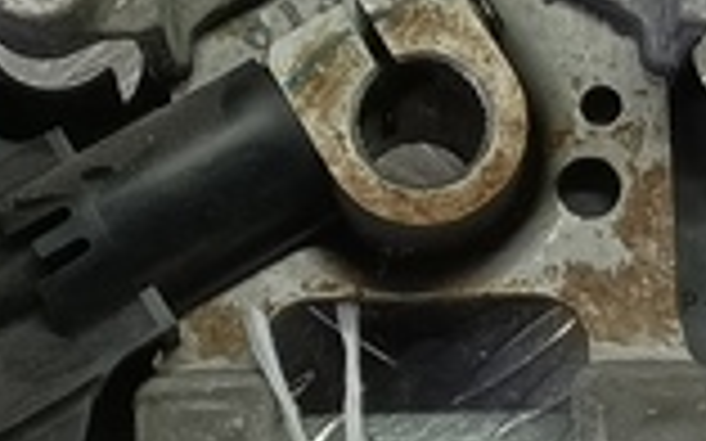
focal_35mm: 159
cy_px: 99
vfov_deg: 8.2
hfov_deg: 13.2
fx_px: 3058
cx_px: 463
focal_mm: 4.11
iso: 146
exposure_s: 1/50
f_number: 1.6
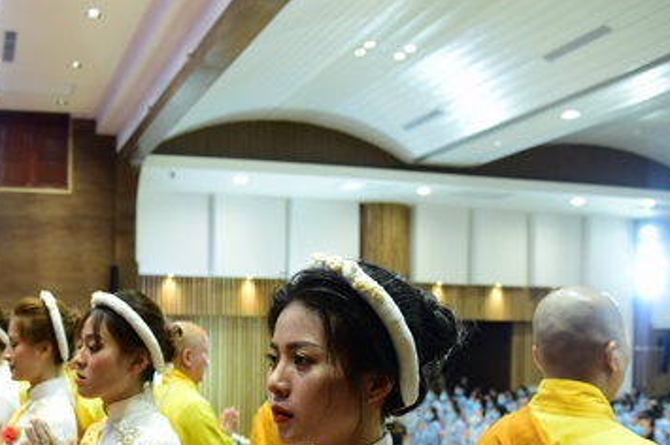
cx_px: 164
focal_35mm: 44
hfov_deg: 43.1
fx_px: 818
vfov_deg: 29.5
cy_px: 376
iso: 800
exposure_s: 1/40
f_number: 4
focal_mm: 24
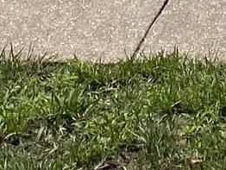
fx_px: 1327
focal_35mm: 203
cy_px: -488
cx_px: 298
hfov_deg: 9.6
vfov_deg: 6.2
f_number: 1.8
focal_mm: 4.25
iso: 32
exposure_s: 1/7194
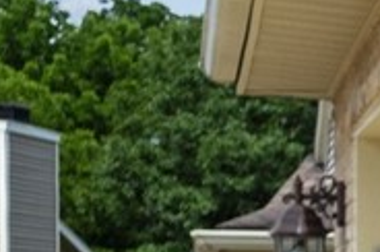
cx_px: 1045
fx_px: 1370
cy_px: 313
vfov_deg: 10.3
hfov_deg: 11.4
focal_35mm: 130
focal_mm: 8.38
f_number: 2.8
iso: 100
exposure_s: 1/2000
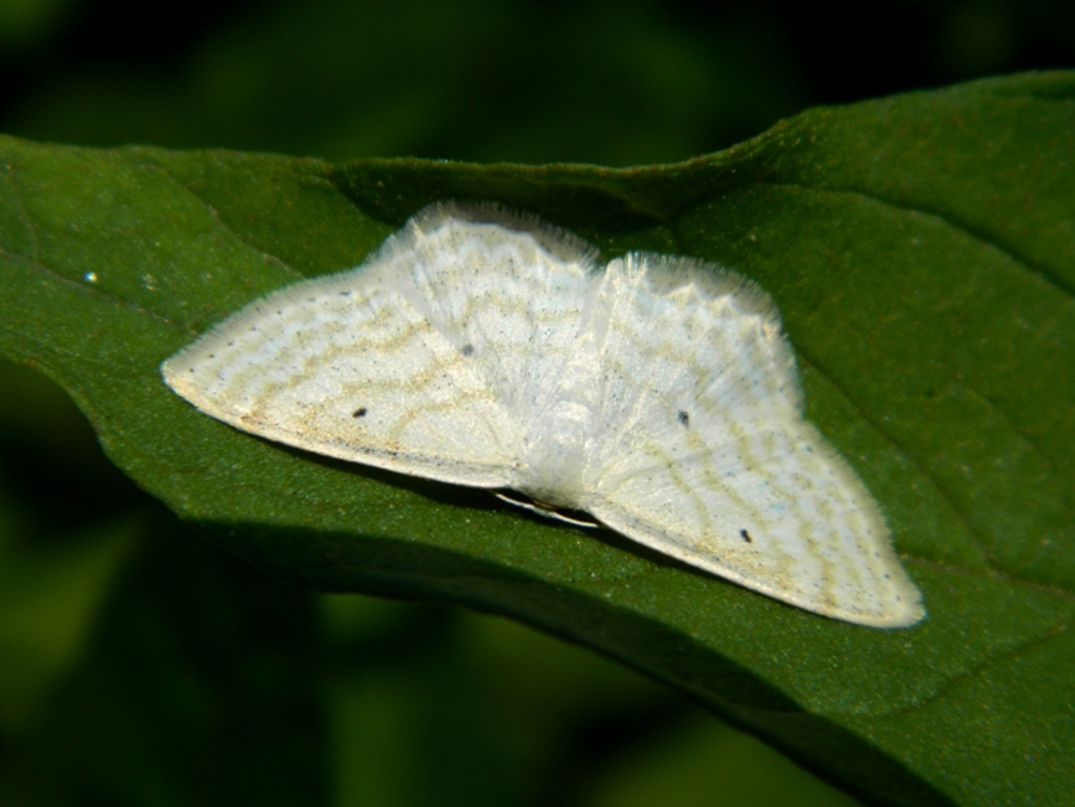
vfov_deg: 14.4
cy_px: 404
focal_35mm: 103
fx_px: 3199
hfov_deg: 19.1
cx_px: 538
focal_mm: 18.6
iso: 80
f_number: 12.6
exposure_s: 1/200
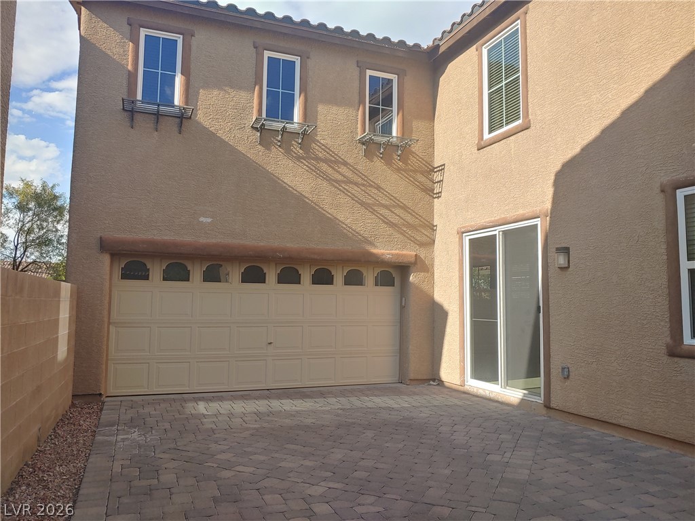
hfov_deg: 69.4
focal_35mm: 25
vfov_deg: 54.9
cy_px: 260
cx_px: 348
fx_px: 502
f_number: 1.5
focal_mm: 4.23
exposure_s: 1/1190
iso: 50
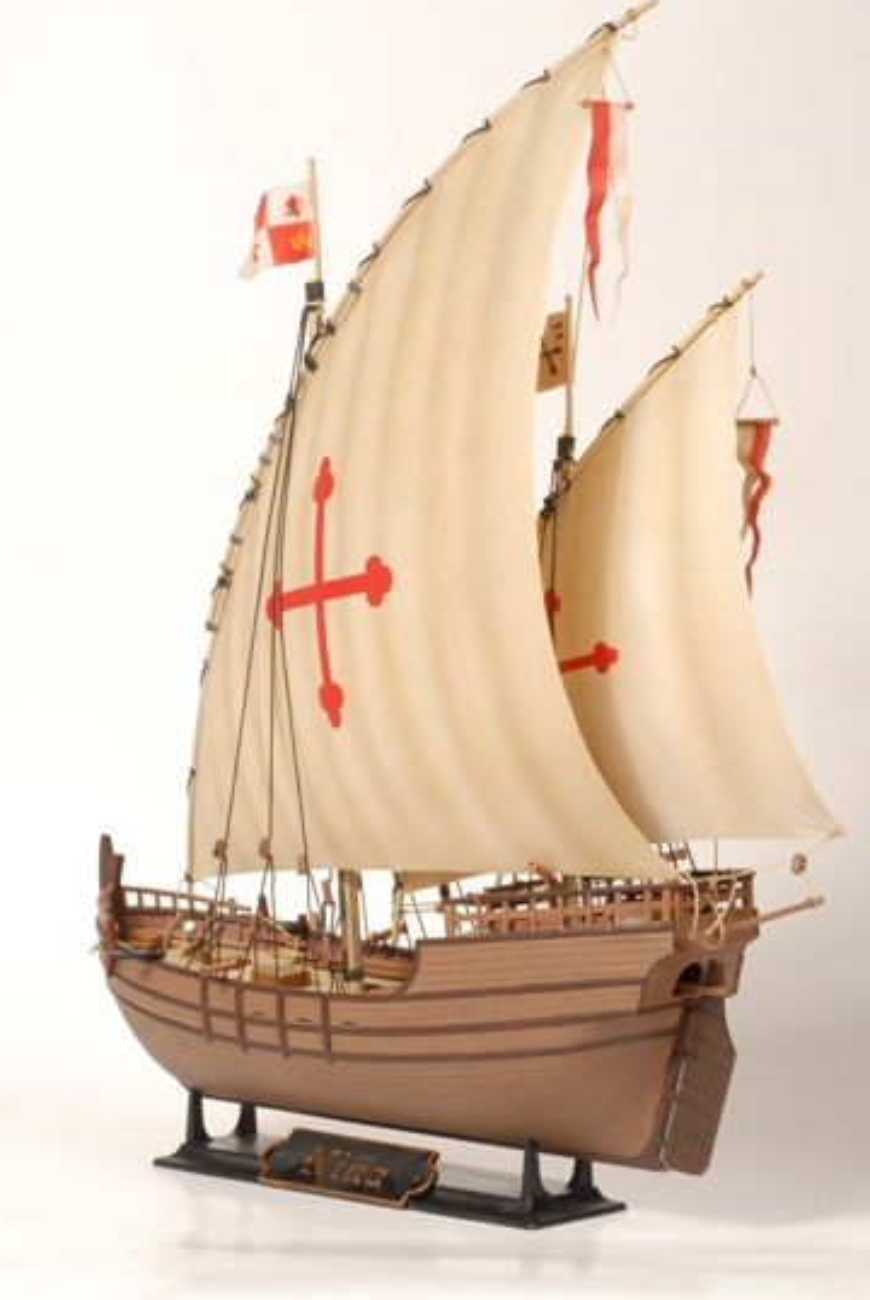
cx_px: 428
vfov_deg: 20.4
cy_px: 580
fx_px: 3615
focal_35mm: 100
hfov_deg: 13.7
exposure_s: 1/160
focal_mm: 60
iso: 400
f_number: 22
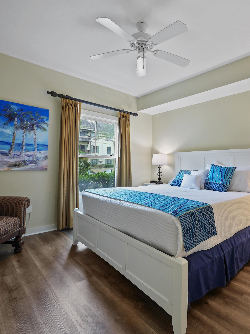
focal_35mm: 19
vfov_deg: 84.7
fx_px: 183
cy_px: 166
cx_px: 164
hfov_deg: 67.0
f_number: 4
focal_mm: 7
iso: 400
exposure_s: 1/13
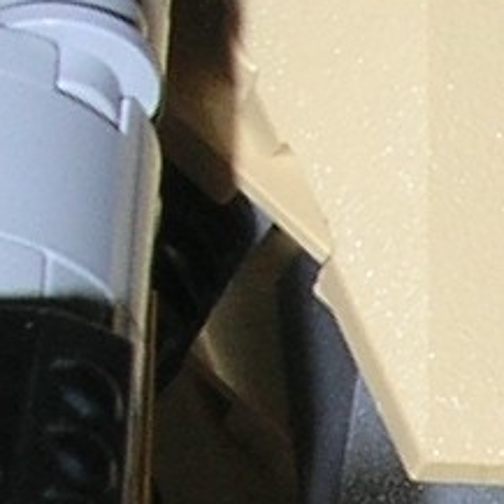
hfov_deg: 5.1
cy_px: 1103
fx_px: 5518
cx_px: 1089
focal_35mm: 335
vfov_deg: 5.1
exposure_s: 1/60.1
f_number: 3.7
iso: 50
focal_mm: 6
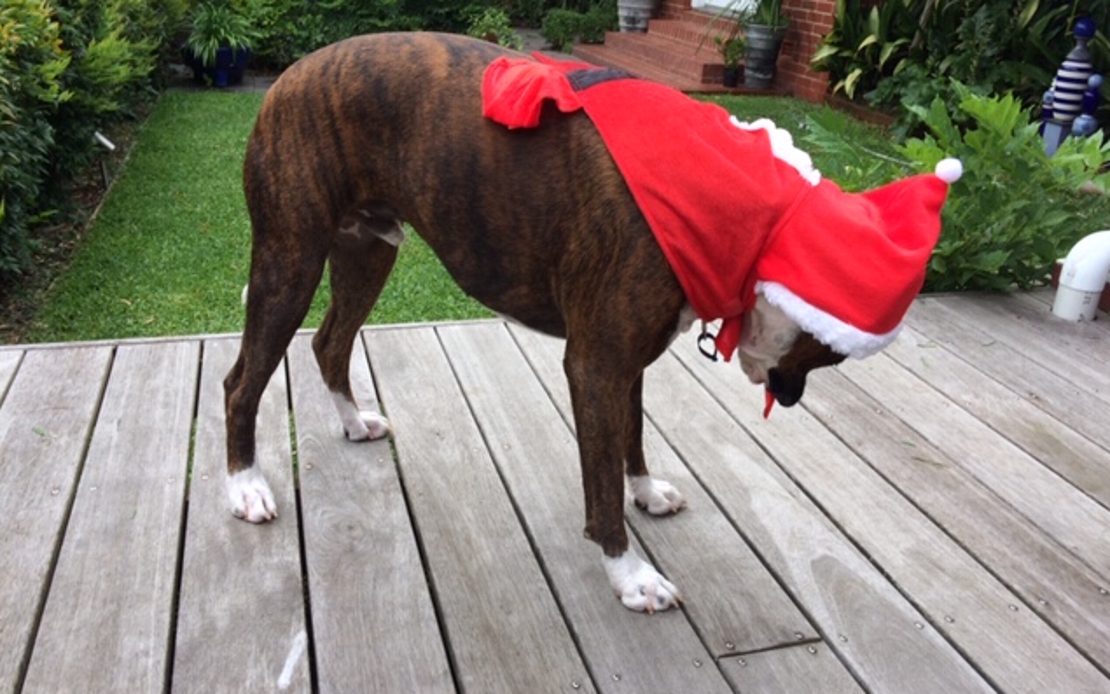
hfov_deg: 61.2
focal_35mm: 31
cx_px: 558
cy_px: 311
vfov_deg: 40.6
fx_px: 938
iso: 32
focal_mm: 4.15
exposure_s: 1/398
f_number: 2.2
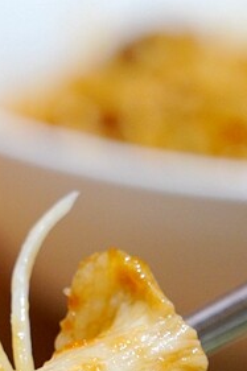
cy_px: 527
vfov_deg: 6.8
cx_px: 134
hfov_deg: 4.6
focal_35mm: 299
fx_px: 3081
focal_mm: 105
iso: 2500
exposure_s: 1/125
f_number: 8
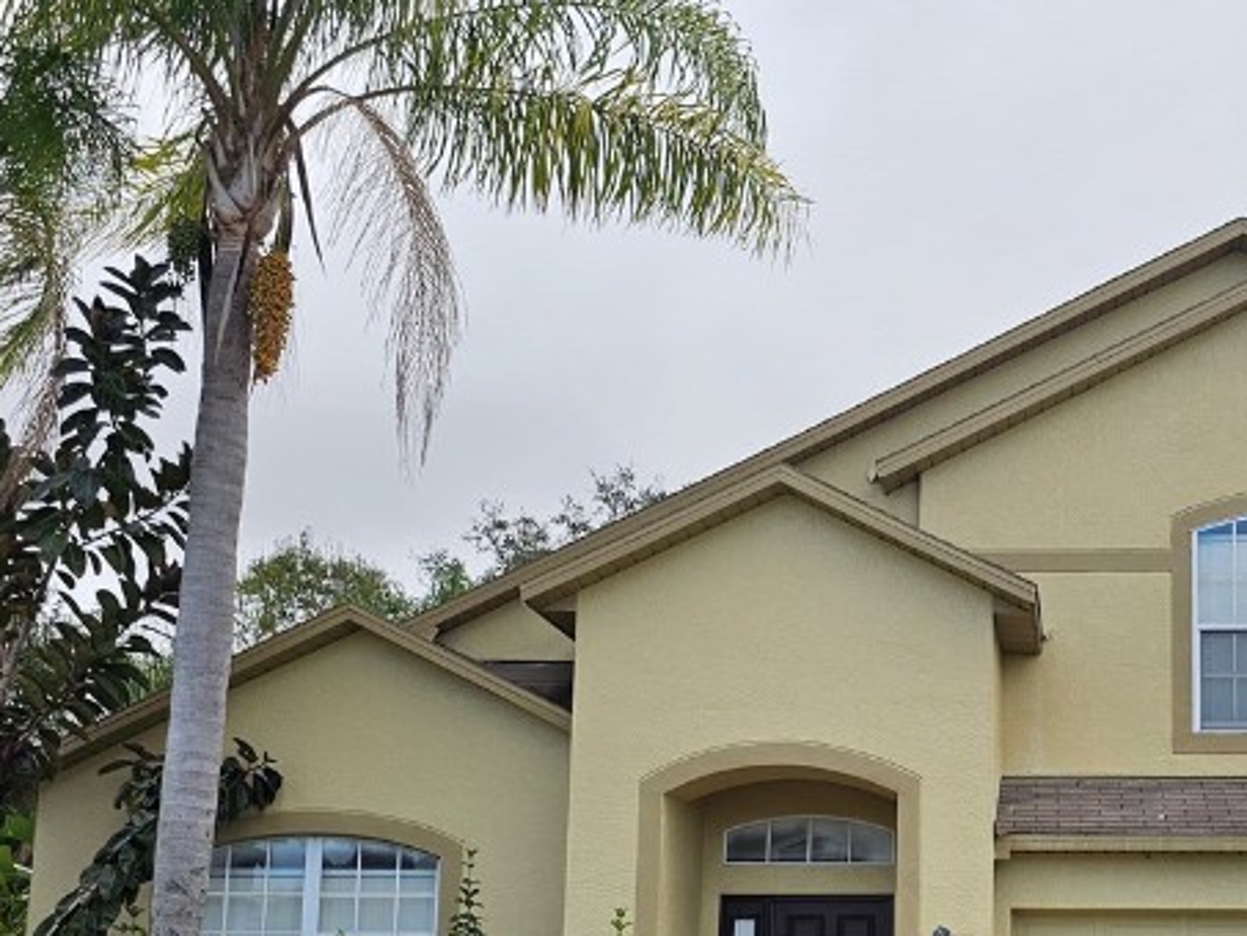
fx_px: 1874
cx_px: 999
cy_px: 793
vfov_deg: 27.3
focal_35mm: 52
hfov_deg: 35.6
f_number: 1.7
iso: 10
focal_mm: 6.3
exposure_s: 1/373
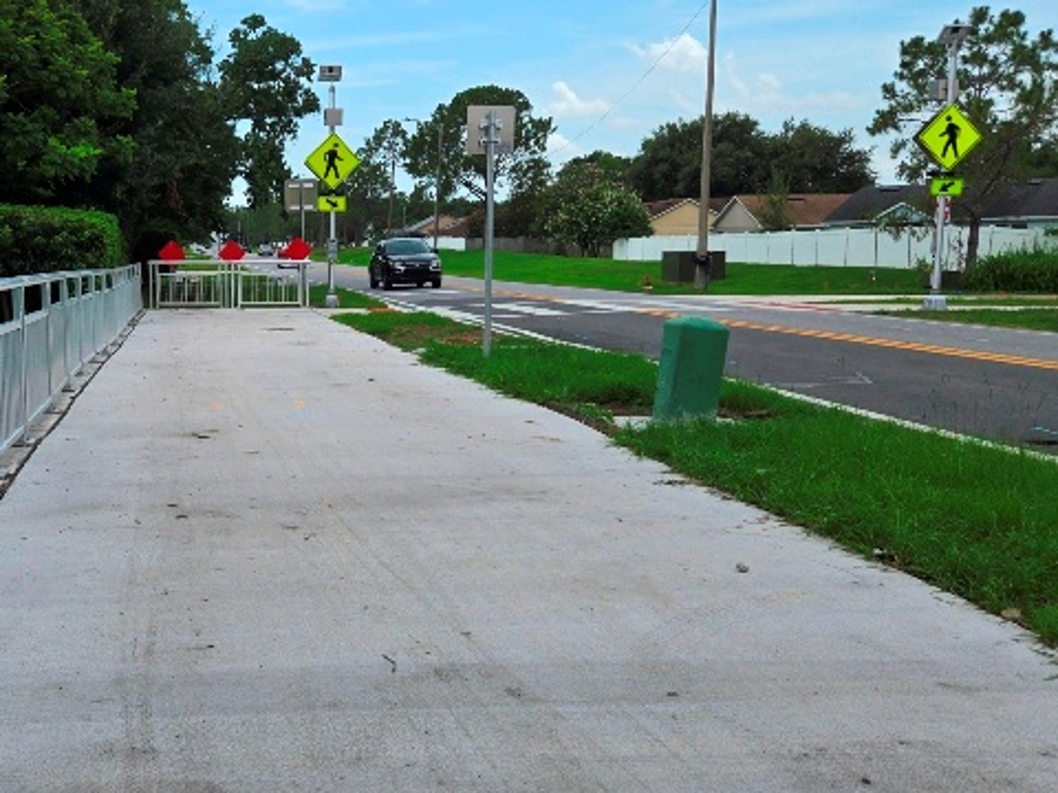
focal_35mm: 23
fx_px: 703
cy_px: 396
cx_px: 529
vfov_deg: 58.9
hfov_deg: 73.9
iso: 25
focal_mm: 5.4
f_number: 1.8
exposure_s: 1/1433
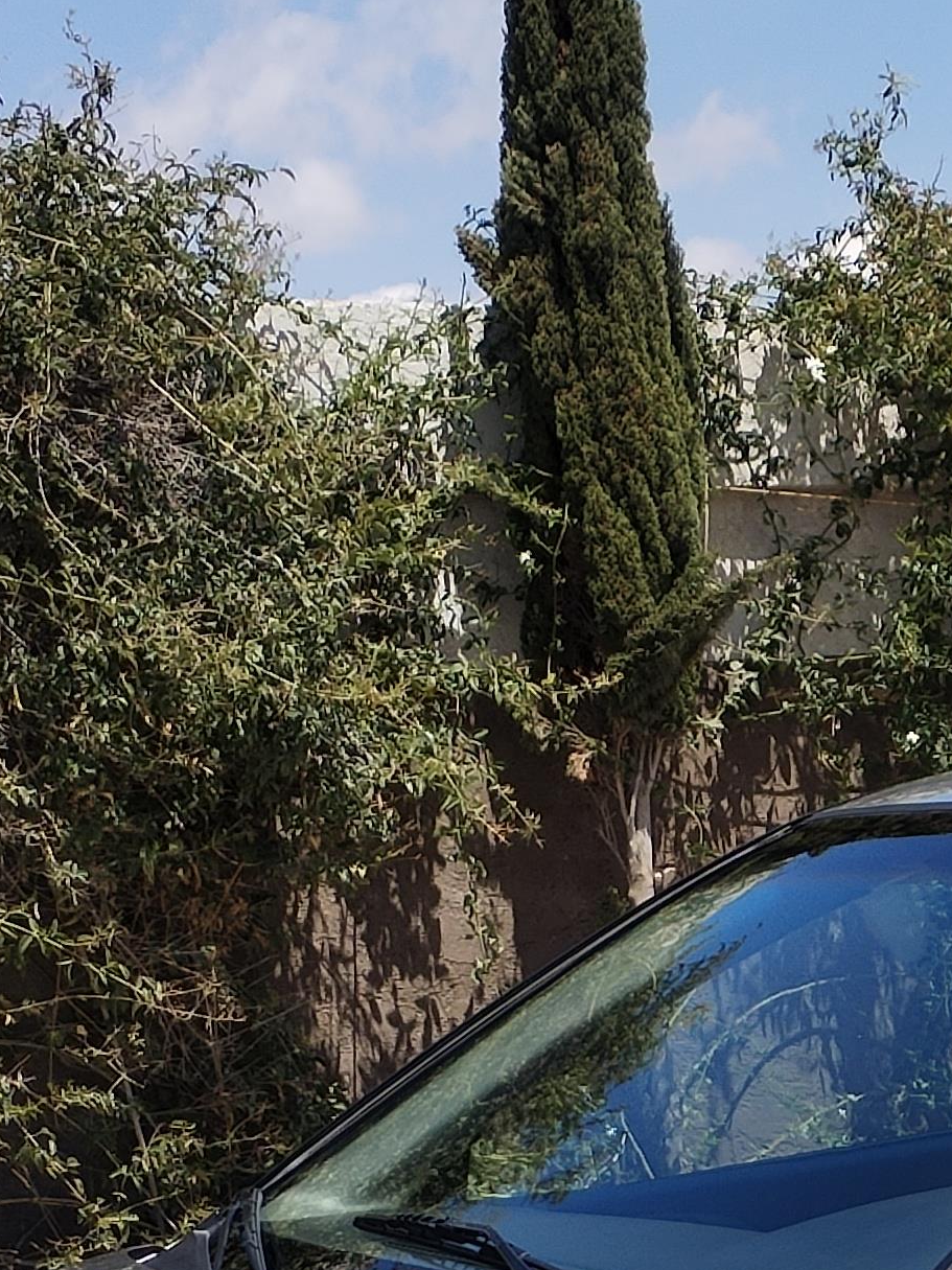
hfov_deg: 12.8
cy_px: 1318
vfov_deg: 17.4
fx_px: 4034
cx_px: 1398
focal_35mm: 110
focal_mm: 4.75
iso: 100
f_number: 1.8
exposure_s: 1/1722
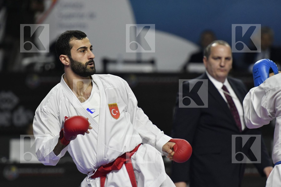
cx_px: 140
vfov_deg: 3.3
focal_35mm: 420
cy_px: 94
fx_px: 3276
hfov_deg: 4.9
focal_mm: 280
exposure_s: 1/1000
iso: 2000
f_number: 4
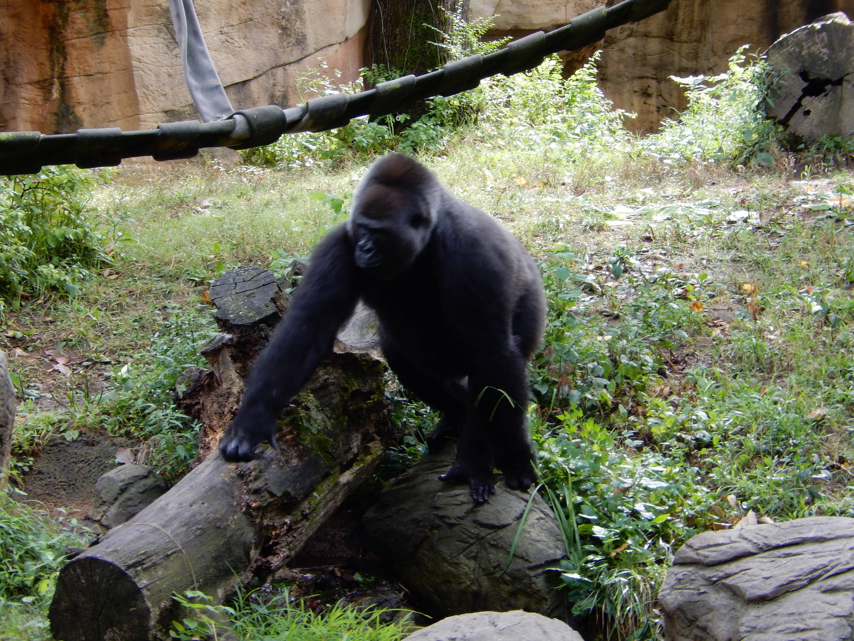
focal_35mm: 147
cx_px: 427
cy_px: 320
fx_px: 3627
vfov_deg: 10.1
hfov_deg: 13.4
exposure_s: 1/30
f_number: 5.6
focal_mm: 26.4
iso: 125
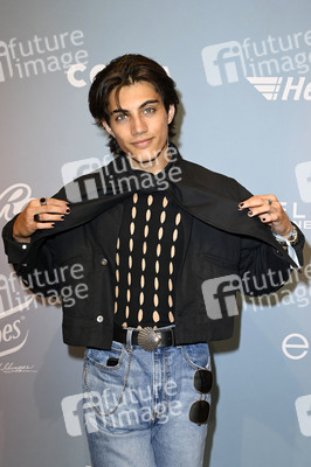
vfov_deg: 32.4
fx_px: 805
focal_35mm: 62
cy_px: 234
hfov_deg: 21.9
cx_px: 156
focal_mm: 62
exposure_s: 1/250
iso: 400
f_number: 5.6
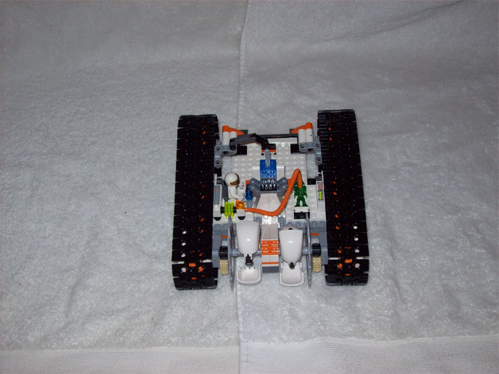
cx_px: 250
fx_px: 648
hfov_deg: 42.1
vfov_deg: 32.1
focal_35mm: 45
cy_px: 187
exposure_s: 1/73.6
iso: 80
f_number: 3
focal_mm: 7.6
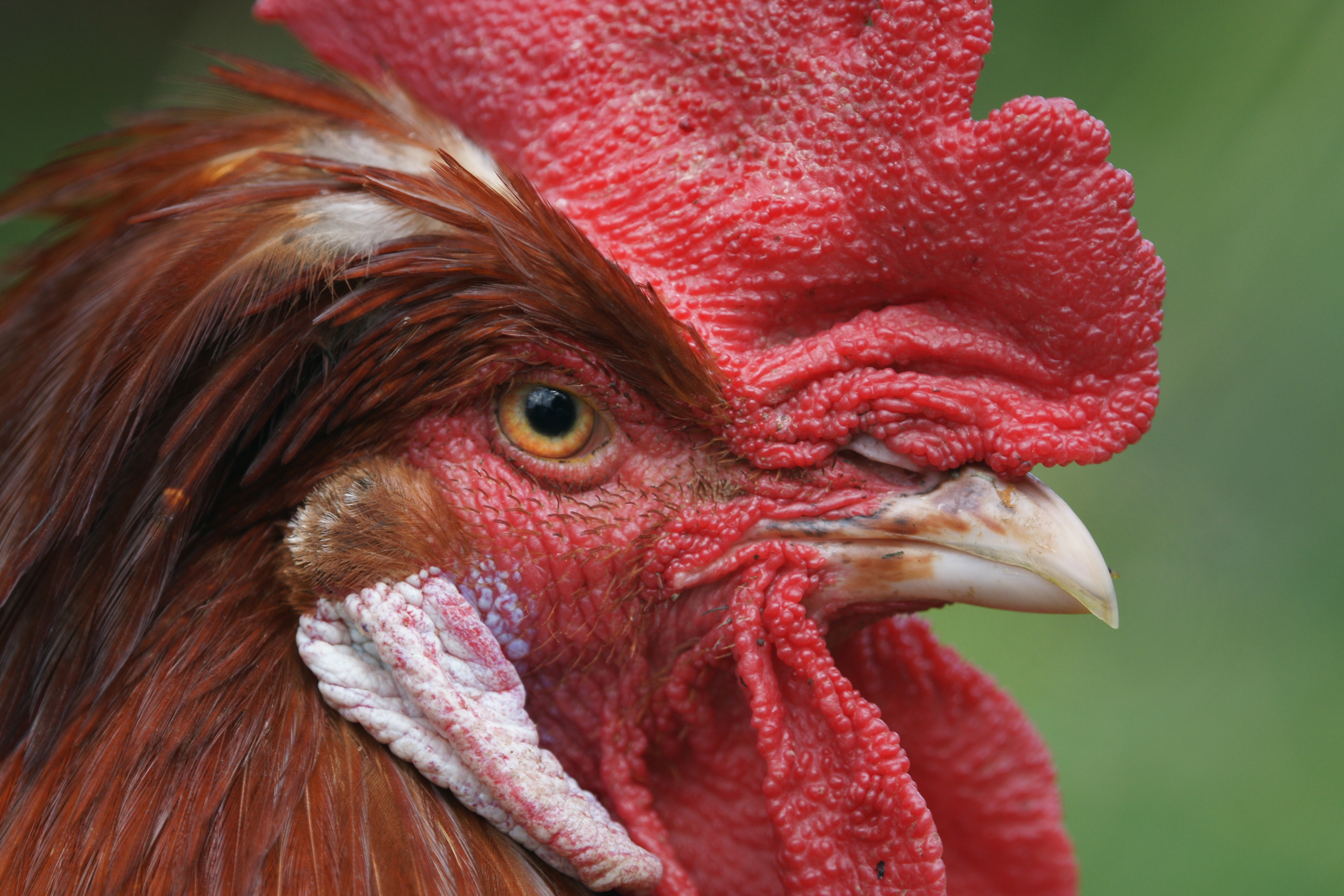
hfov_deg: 7.6
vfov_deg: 5.1
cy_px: 448
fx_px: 10079
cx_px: 672
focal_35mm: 270
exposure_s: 1/320
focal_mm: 180
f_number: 3.5
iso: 200
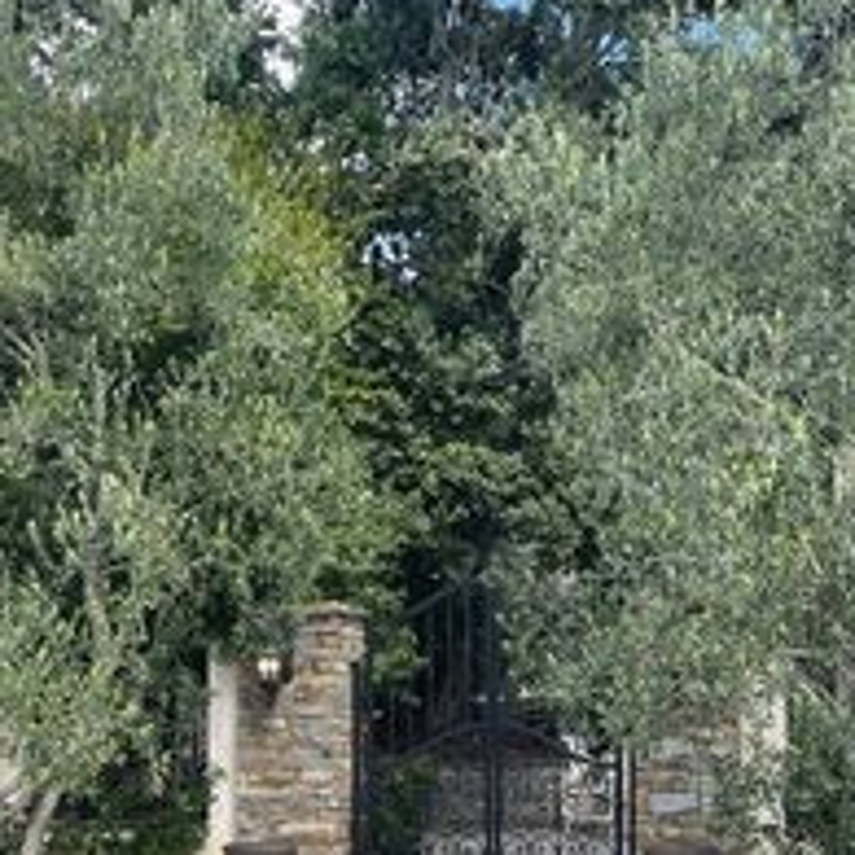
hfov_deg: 28.7
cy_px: 647
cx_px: 623
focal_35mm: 59
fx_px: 1649
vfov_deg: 28.6
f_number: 1.6
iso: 32
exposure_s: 1/1171
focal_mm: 4.2
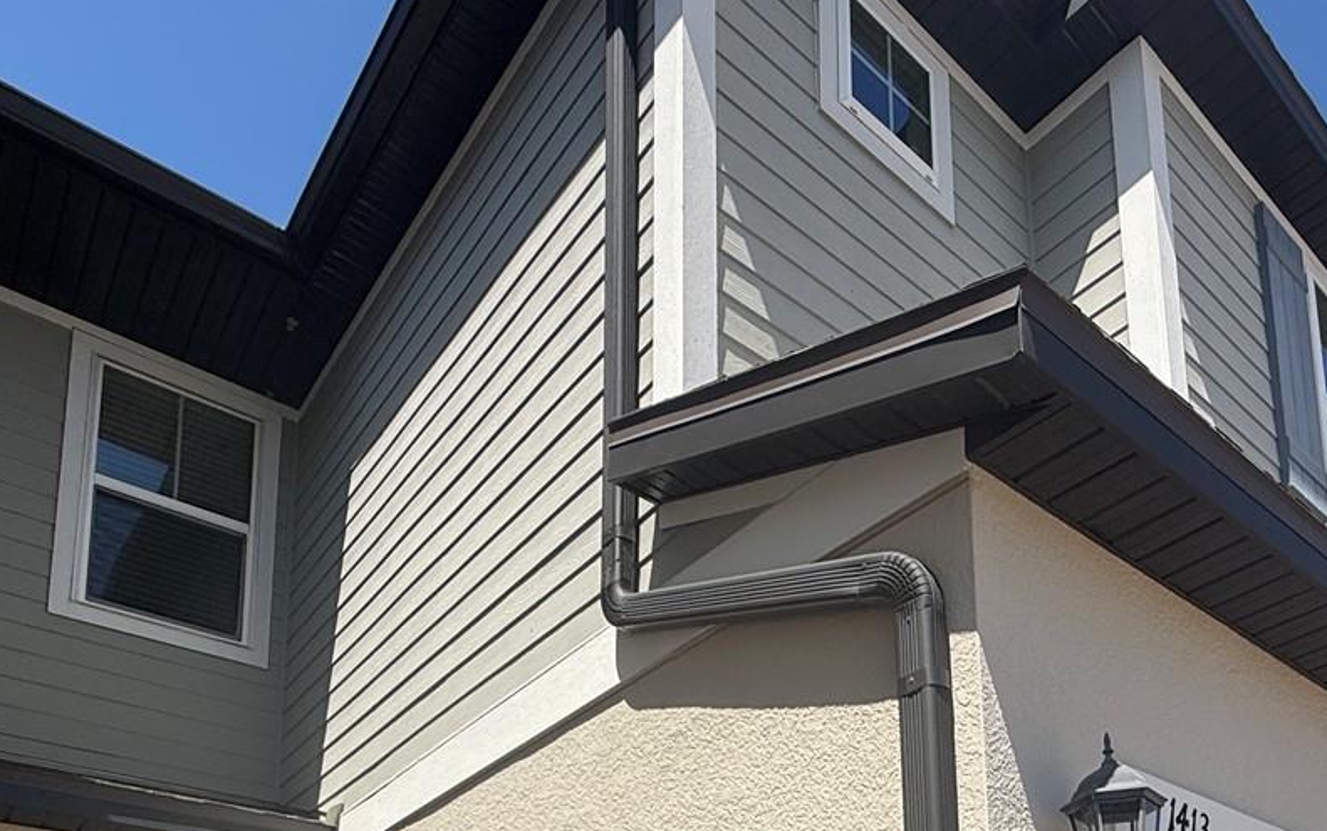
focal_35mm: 30
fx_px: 1085
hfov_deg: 62.1
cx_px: 824
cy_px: 975
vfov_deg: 34.4
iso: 50
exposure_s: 1/2841
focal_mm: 2.22
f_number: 2.2
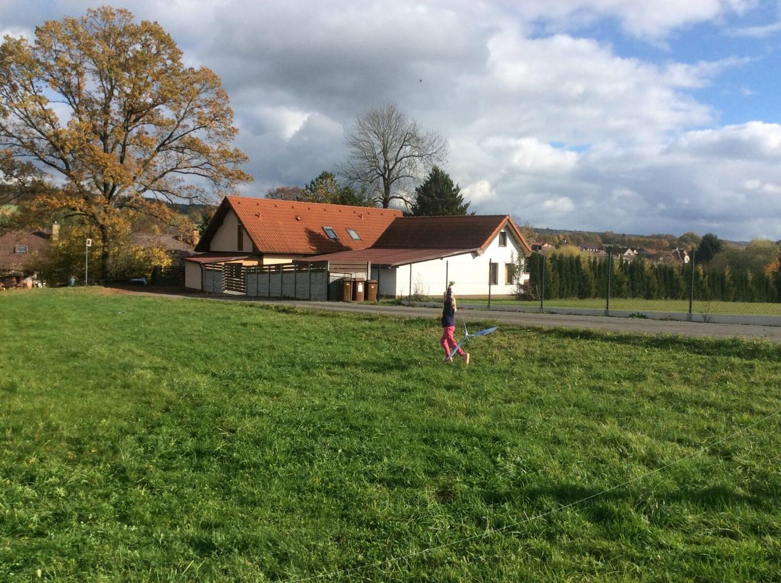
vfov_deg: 44.0
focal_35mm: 32
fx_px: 721
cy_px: 292
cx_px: 390
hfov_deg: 56.9
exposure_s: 1/1845
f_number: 2.4
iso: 32
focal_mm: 3.3
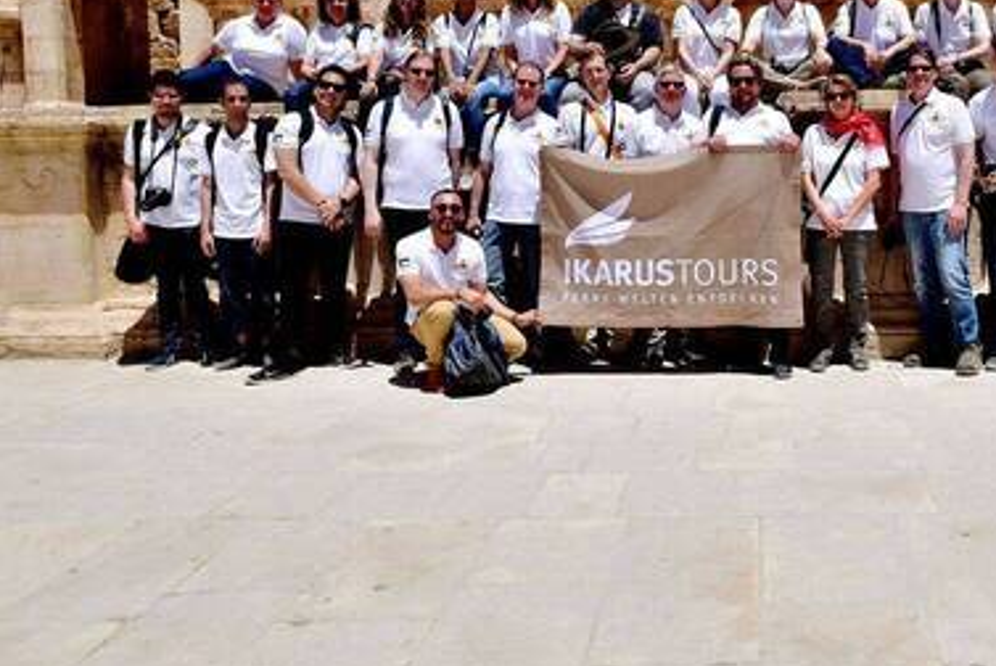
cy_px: 194
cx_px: 724
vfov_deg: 37.3
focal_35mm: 35
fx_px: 969
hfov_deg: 52.4
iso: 100
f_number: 22
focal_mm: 24
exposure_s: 1/60
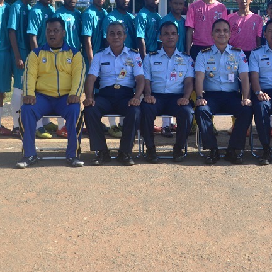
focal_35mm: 87
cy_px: 81
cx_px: 199
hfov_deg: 19.8
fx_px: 773
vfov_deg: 19.9
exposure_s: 1/160
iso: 100
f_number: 6.3
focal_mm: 32
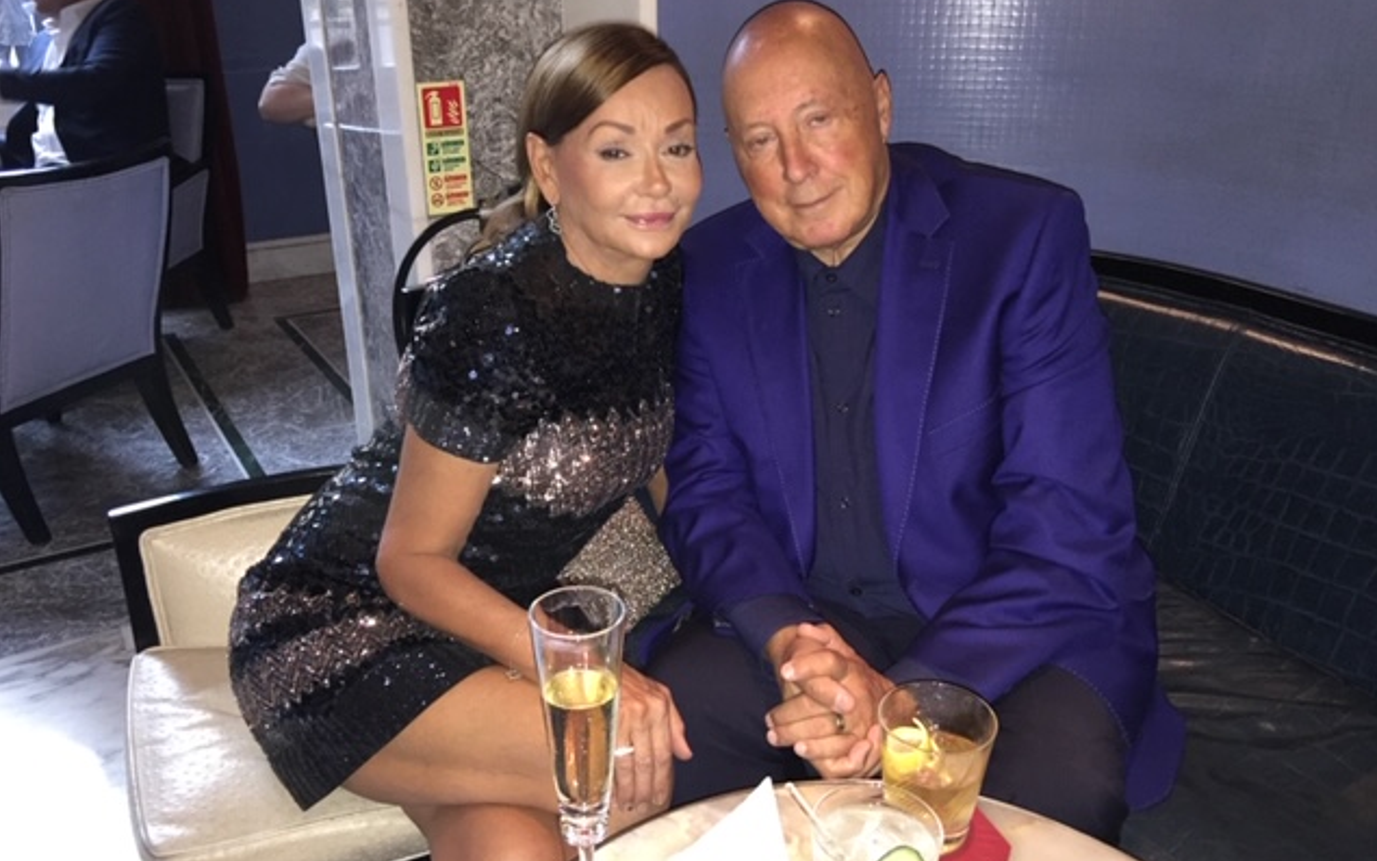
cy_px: 455
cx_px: 692
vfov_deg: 40.6
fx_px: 1163
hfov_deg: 61.2
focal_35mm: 31
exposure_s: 1/16
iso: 250
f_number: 2.2
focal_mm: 4.15
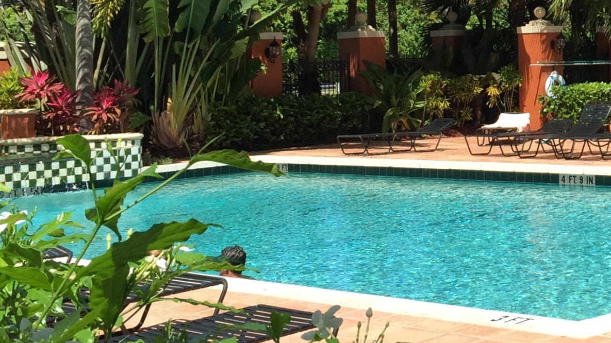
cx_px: 654
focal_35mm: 80
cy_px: 23
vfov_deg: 14.9
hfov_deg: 24.9
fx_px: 1296
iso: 32
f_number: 2.2
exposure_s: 1/1464
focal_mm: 4.15
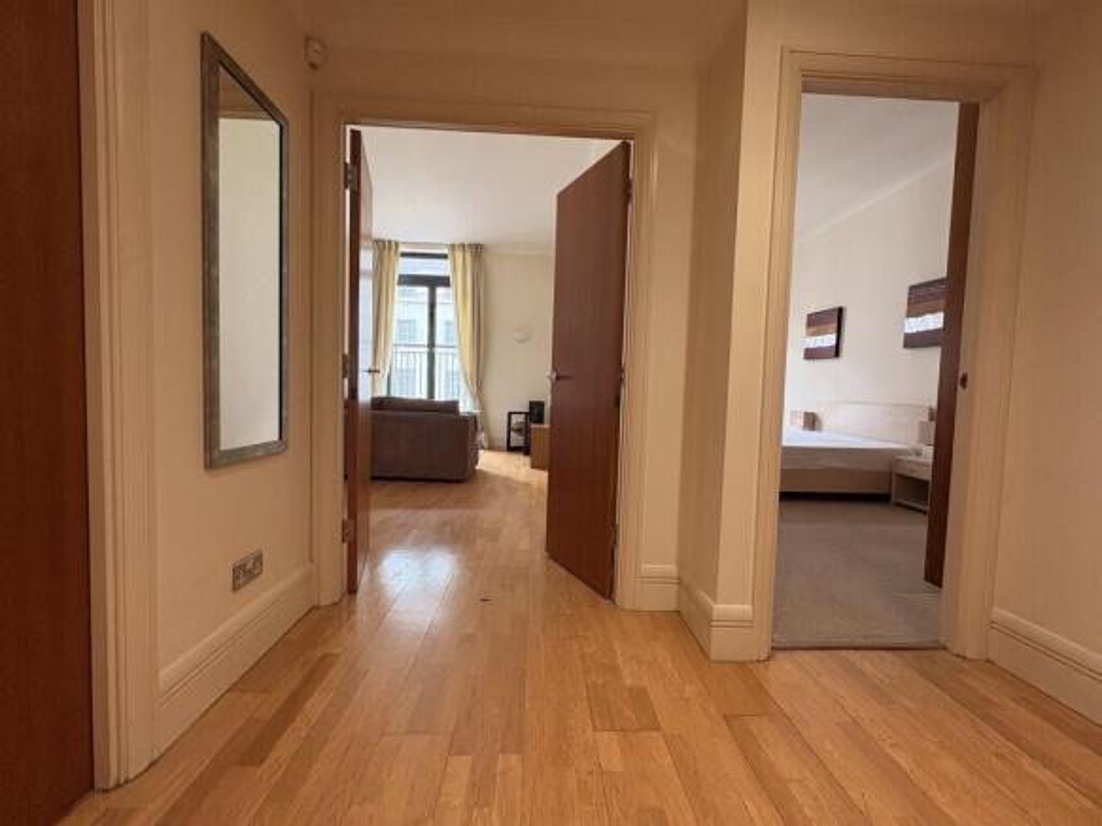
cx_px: 551
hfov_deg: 102.1
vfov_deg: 85.7
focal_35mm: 14
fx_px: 446
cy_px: 413
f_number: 2.2
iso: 250
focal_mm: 2.22
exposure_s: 1/100
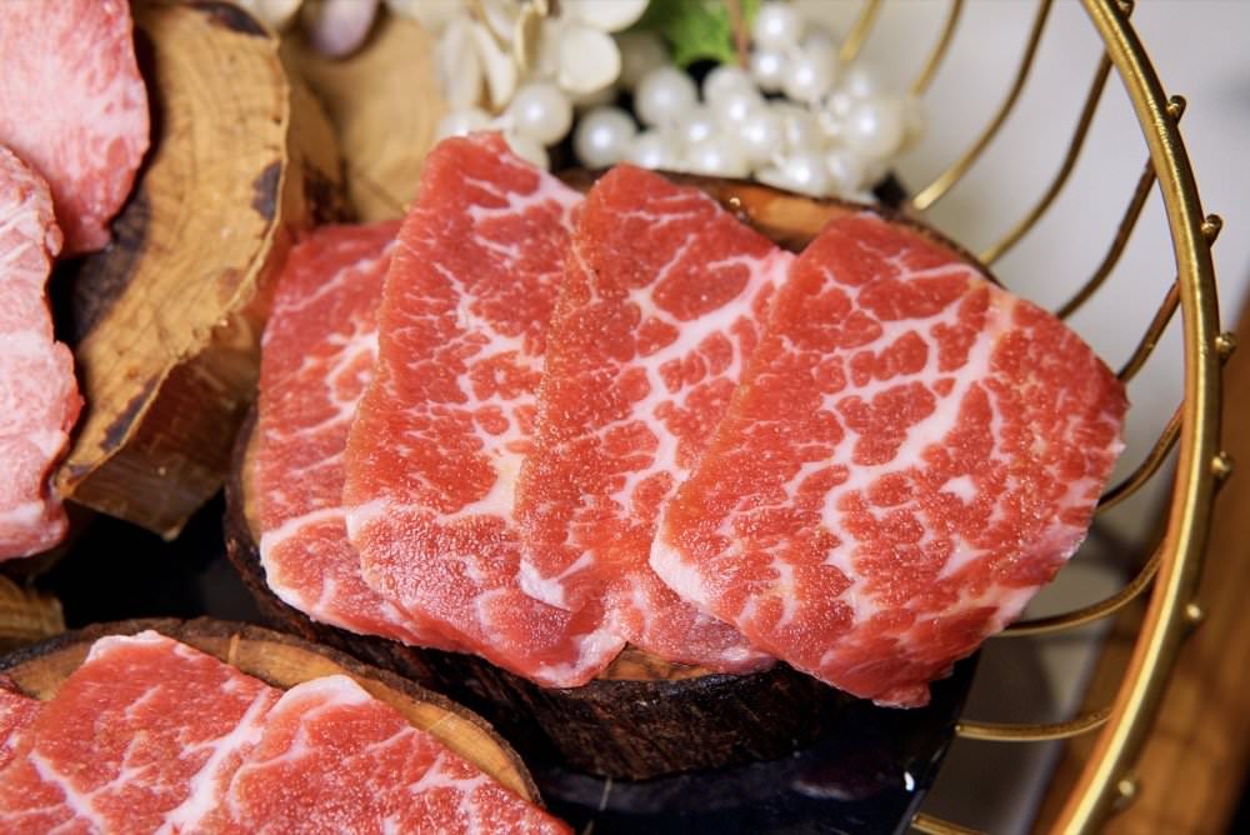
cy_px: 418
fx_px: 1563
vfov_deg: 29.9
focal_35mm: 45
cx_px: 625
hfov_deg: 43.6
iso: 500
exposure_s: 1/60
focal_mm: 30
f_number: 4
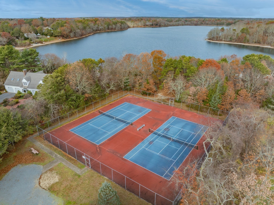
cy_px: 102
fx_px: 190
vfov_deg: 56.8
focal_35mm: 24
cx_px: 137
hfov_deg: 71.6
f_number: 8
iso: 200
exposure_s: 1/320
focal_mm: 12.29
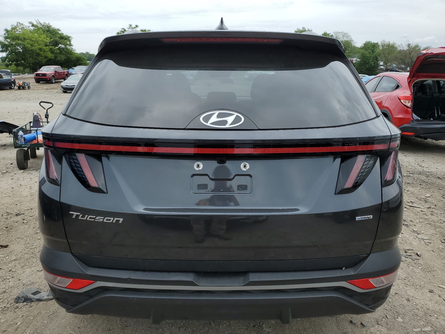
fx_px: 334
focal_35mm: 26
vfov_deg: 53.1
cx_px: 222
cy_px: 167
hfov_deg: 67.3
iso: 50
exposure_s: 1/1667
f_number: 1.5
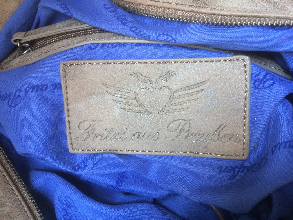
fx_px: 245
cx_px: 146
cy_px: 110
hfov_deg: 61.7
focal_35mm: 29
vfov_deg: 48.2
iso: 64
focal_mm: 4.15
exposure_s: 1/33
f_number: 2.2
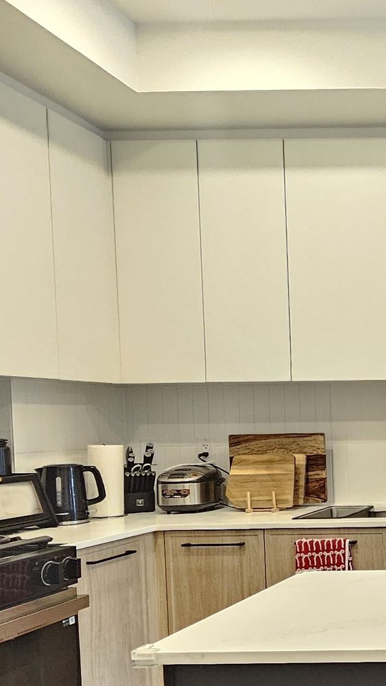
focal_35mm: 39
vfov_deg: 50.8
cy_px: 447
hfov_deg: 23.3
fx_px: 709
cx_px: 605
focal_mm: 2.2
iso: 400
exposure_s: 1/30
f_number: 2.2
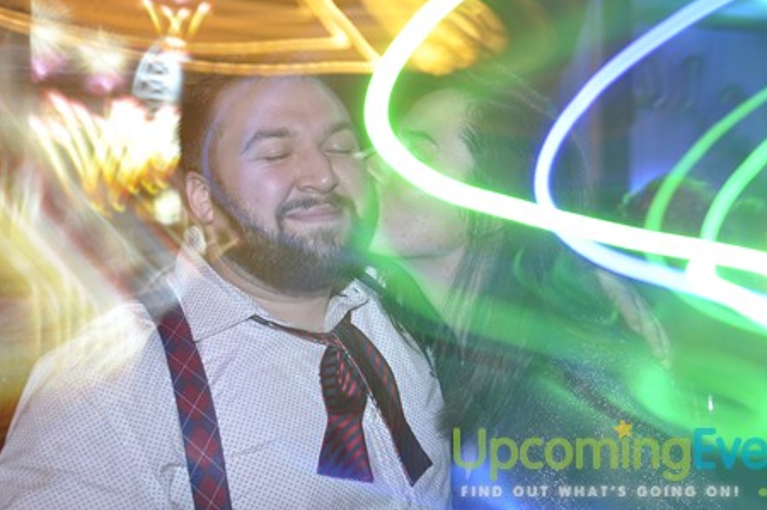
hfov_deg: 36.3
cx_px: 394
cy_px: 212
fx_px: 1171
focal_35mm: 55
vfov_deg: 24.5
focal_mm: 30
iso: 400
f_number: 5
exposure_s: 1/1.3
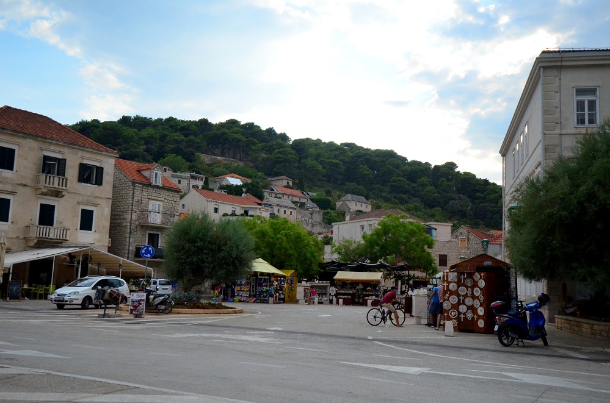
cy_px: 202
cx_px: 305
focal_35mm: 36
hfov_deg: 53.2
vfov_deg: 36.7
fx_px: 609
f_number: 4
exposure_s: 1/8000
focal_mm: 24
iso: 1800
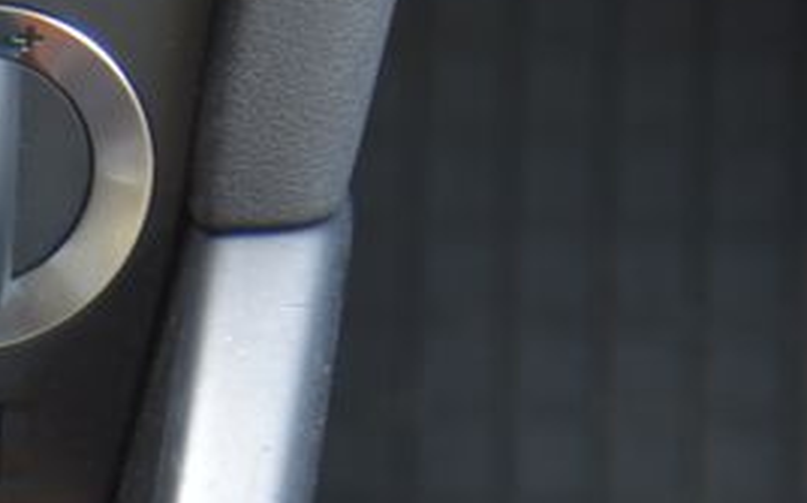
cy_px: 840
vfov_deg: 4.8
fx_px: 5999
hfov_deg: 7.5
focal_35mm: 273
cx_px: -587
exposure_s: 1/50
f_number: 4
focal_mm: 70
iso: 500
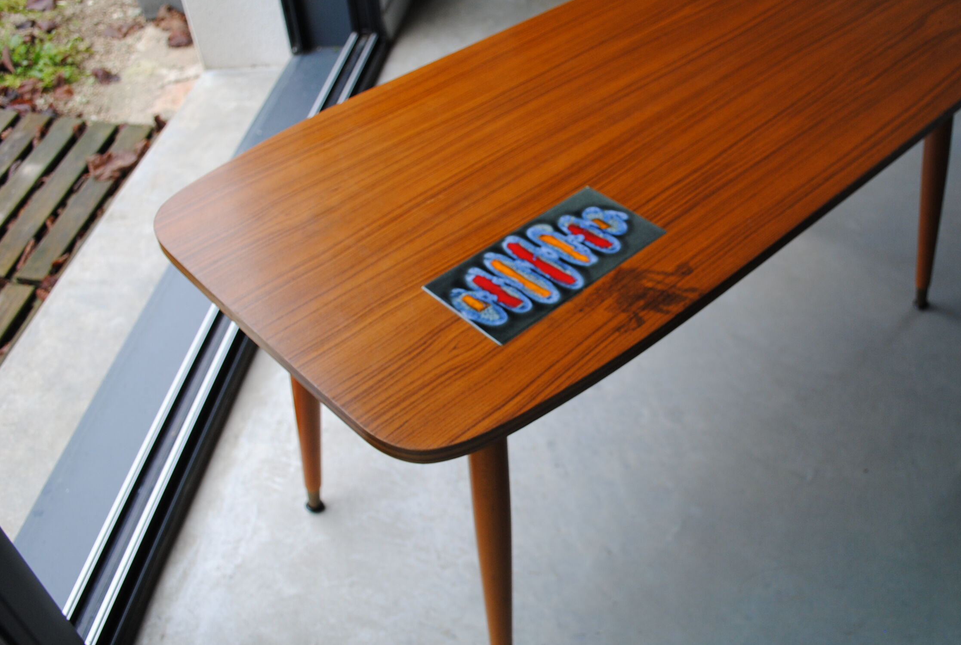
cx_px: 588
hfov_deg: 53.8
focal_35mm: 35
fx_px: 936
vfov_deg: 38.0
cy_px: 324
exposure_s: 1/60
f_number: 4
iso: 200
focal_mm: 18
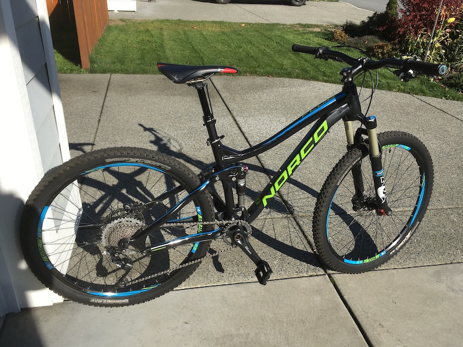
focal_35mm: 29
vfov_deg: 48.2
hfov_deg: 61.7
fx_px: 388
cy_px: 174
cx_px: 232
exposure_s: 1/1479
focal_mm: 4.15
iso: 25
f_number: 2.2
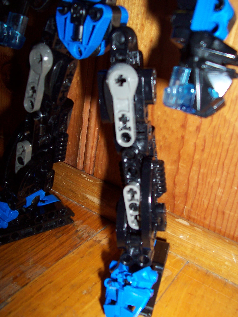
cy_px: 158
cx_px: 119
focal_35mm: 37
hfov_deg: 38.7
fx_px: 339
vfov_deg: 50.1
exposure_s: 1/60
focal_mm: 5.6
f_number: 2.8
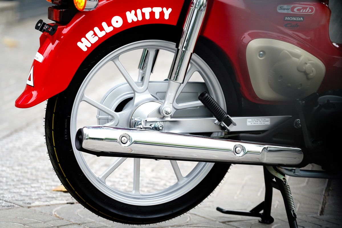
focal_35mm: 174
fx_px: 1653
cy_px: 114
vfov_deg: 7.9
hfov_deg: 11.8
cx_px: 171
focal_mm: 174
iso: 1250
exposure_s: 1/250
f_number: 4
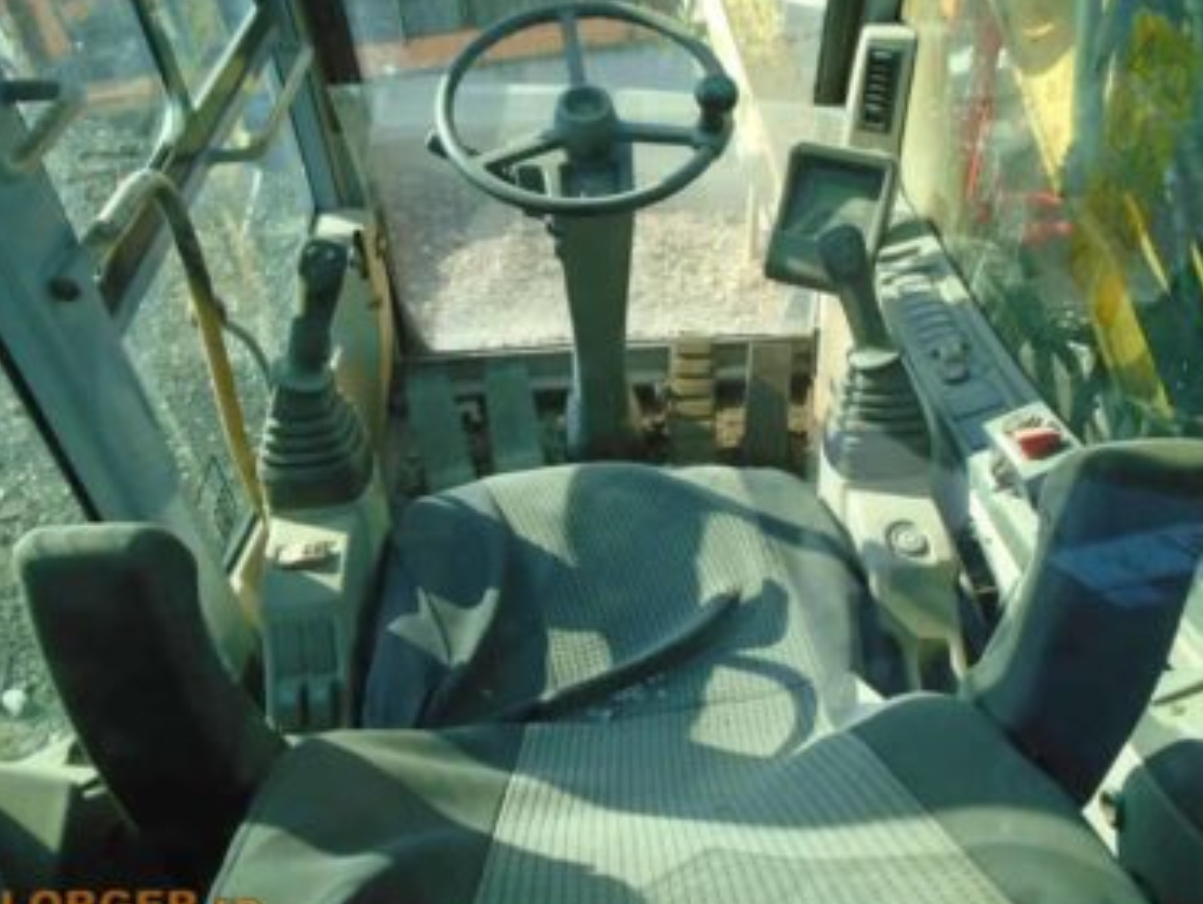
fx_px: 974
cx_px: 632
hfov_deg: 63.4
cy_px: 450
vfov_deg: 49.8
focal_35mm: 28
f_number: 3.2
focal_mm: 4.6
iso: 100
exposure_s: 1/250
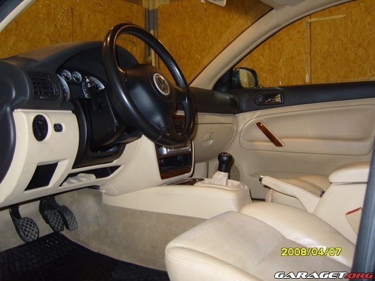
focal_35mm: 35
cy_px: 140
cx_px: 188
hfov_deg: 52.6
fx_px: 379
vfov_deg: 40.7
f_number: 2.8
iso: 100
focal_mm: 7.4
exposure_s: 1/30
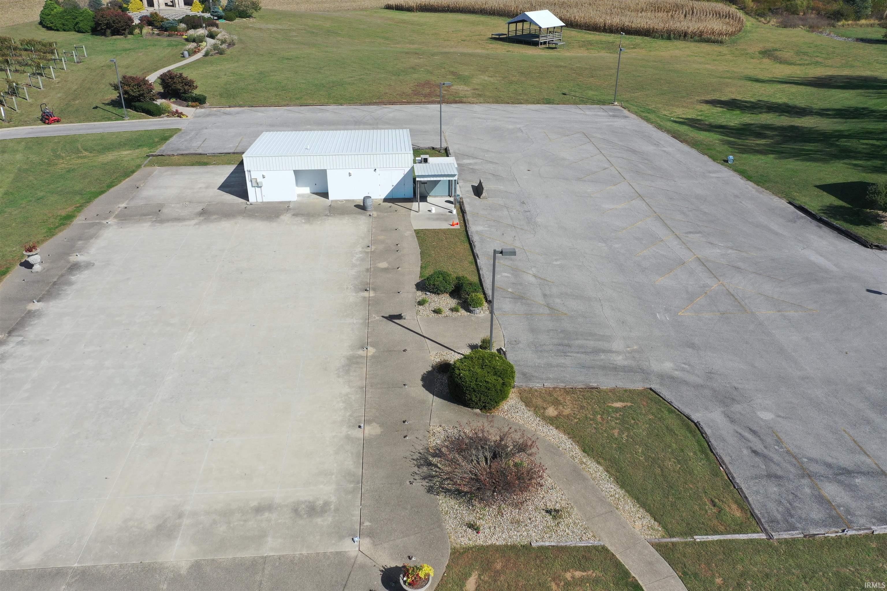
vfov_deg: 46.4
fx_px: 690
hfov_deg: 65.5
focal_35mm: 28
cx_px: 444
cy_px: 296
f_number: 4.5
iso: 100
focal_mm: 10.26
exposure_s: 1/120
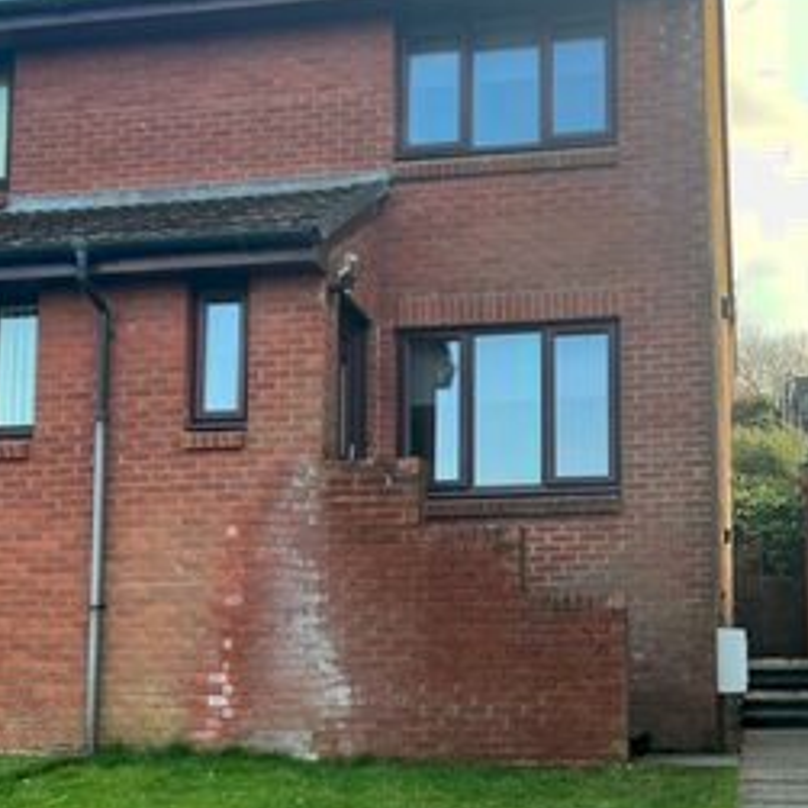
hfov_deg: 35.1
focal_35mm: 48
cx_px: 521
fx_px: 1268
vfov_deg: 34.8
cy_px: 571
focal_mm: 5.7
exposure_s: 1/588
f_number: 1.5
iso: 50
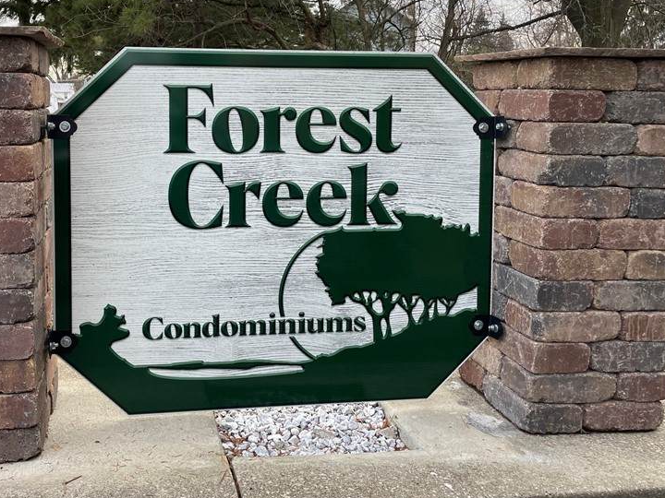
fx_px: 711
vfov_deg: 38.4
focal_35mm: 37
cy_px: 185
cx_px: 231
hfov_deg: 49.4
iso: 32
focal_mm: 4.2
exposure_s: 1/332
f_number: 1.6
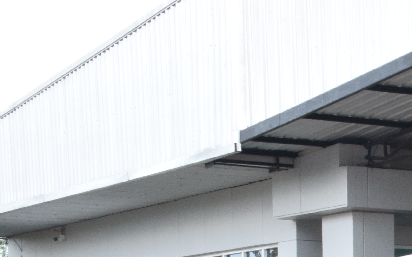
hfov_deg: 13.3
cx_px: 689
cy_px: 454
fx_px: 1626
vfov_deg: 8.7
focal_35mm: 145
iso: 1000
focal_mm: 27
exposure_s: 1/50
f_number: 18
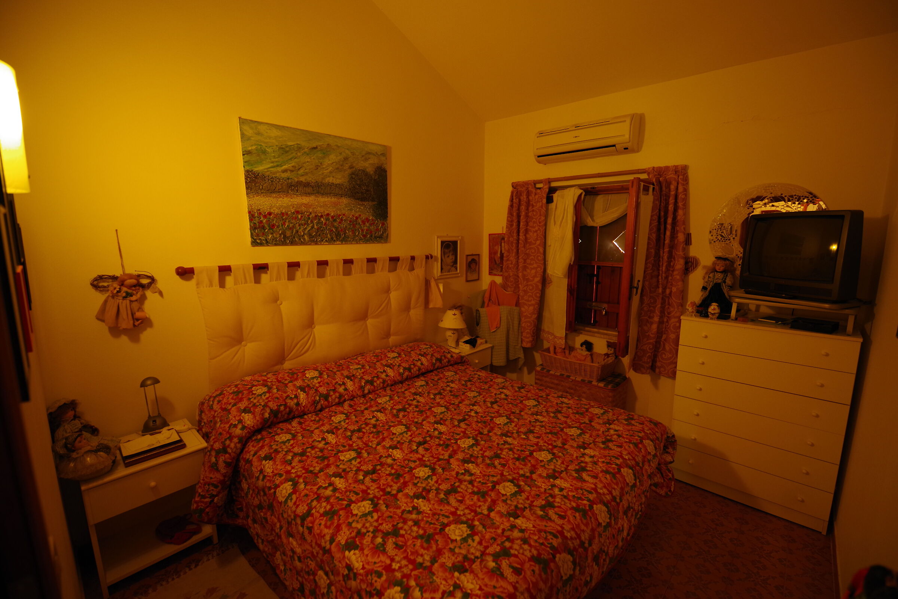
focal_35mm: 15
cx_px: 449
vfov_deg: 77.4
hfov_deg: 100.4
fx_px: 374
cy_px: 300
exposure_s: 1/60
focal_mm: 15
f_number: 2.8
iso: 800
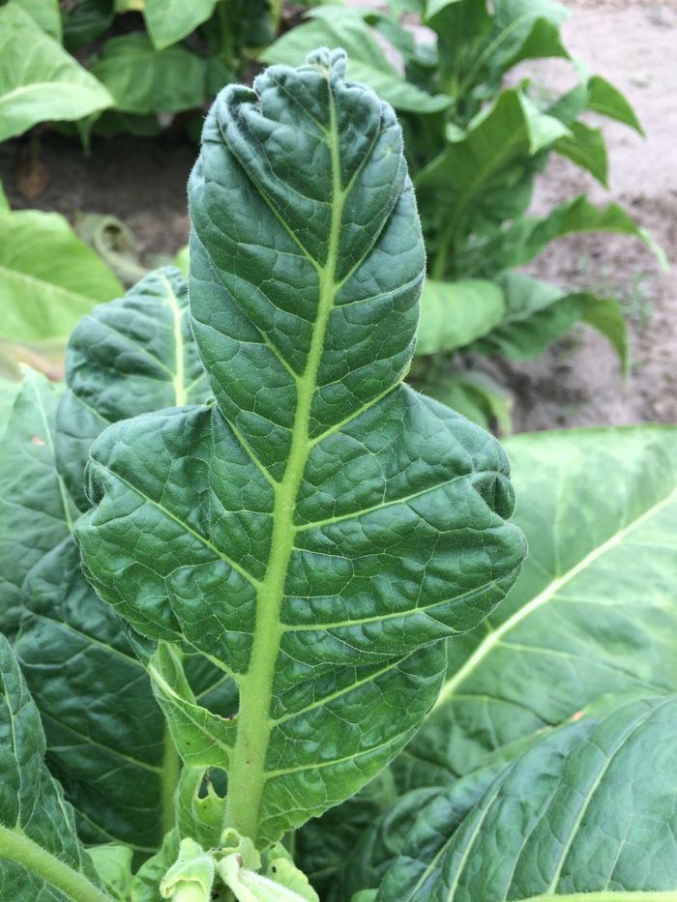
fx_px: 756
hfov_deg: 48.2
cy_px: 451
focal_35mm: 29
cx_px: 338
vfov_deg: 61.7
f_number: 2.2
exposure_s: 1/533
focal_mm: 4.15
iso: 32
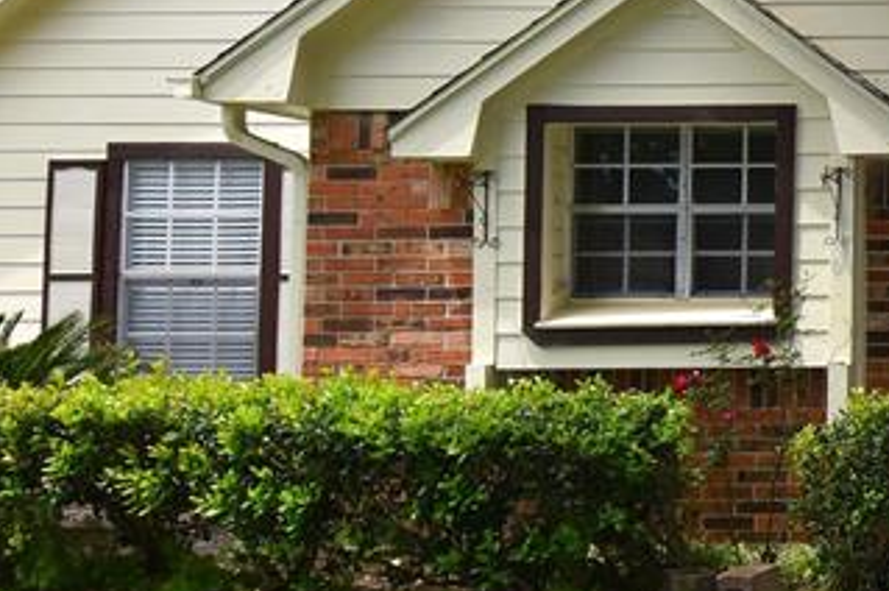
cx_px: 1198
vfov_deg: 21.6
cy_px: 201
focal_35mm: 63
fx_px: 1544
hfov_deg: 26.5
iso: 100
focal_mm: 13
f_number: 7.1
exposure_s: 1/200
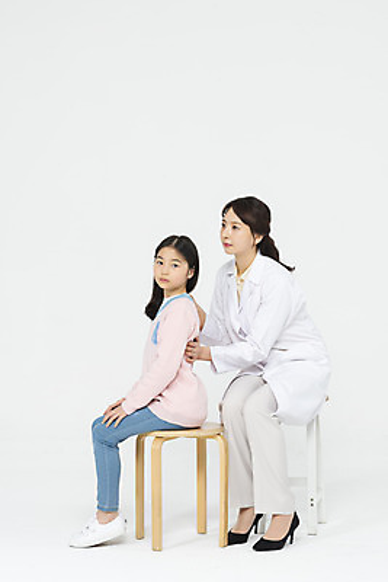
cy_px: 291
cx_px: 194
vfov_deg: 26.0
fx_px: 1260
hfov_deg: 17.5
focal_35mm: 78
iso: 100
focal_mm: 78
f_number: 16
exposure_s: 1/100
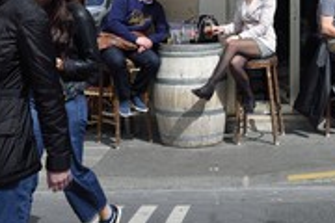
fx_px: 651
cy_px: 48
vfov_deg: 19.3
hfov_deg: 28.7
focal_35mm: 70
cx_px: 216
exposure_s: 1/320
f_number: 13
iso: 400
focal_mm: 30
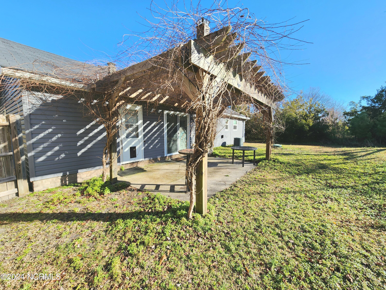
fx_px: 145
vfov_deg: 89.9
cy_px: 145
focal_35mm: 13
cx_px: 193
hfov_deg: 106.2
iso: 50
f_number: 2.2
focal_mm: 2.2
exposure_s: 1/909
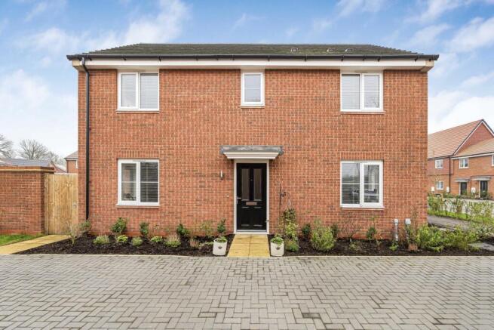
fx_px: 220
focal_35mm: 16
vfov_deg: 73.8
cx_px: 247
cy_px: 165
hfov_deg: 96.7
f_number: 7.1
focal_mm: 16
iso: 640
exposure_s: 1/200
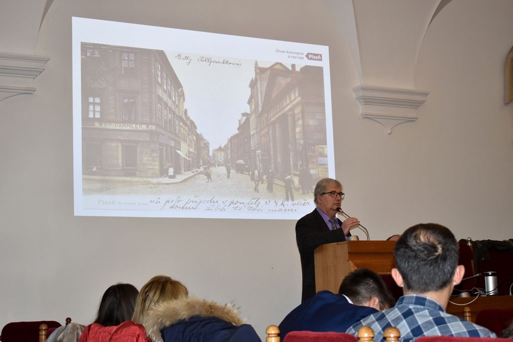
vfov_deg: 22.6
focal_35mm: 60
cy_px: 171
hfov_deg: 33.4
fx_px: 855
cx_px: 256
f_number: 5
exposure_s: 1/60
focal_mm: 40
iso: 450
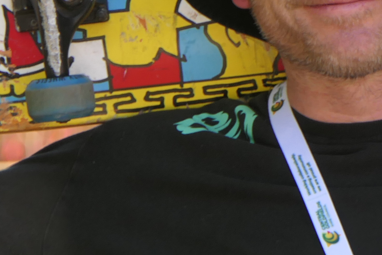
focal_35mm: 1167
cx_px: 370
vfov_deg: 1.2
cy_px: 171
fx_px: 12380
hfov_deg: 1.8
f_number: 4.5
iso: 200
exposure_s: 1/250
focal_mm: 114.8
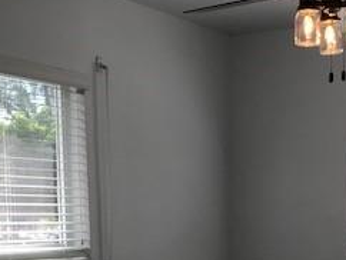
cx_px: 275
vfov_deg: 18.7
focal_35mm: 74
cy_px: 324
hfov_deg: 25.9
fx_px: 740
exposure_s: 1/120
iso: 20
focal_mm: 3.99
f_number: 1.8
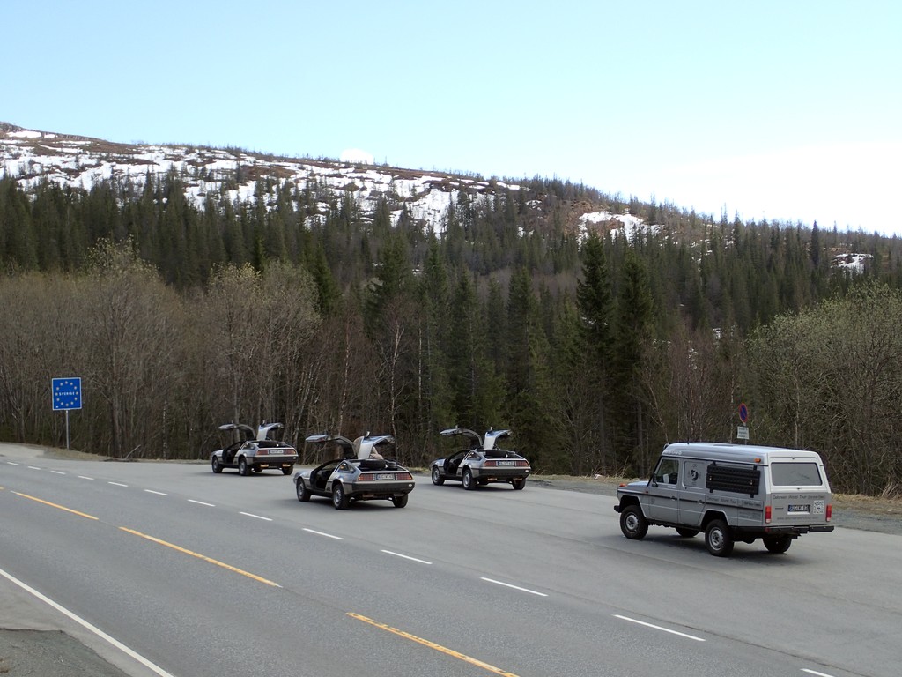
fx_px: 1381
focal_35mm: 53
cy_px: 338
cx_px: 451
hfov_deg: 36.2
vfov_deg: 27.5
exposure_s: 1/320
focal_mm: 9.61
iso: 100
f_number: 4.5
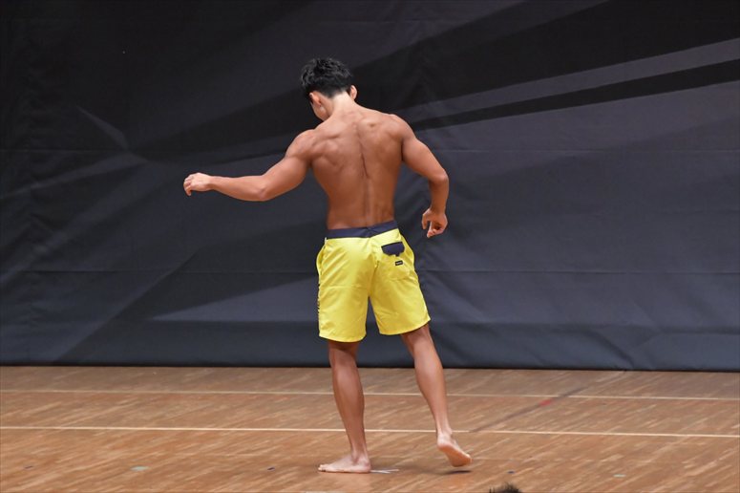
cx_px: 370
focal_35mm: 285
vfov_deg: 4.8
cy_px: 246
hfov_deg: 7.2
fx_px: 5856
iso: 6400
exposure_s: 1/400
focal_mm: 190
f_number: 5.6
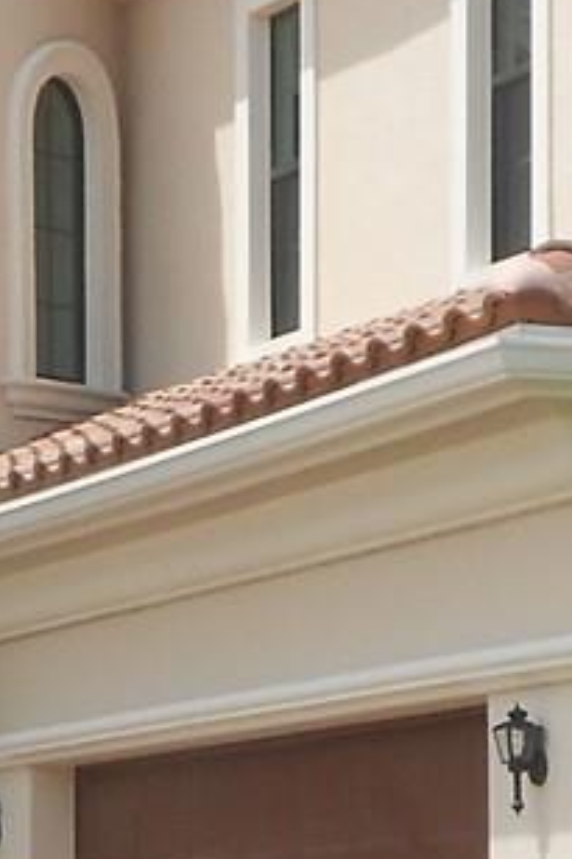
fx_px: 4772
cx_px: -98
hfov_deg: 6.8
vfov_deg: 10.2
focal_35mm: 200
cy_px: 876
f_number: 3.9
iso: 80
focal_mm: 6.7
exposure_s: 1/640
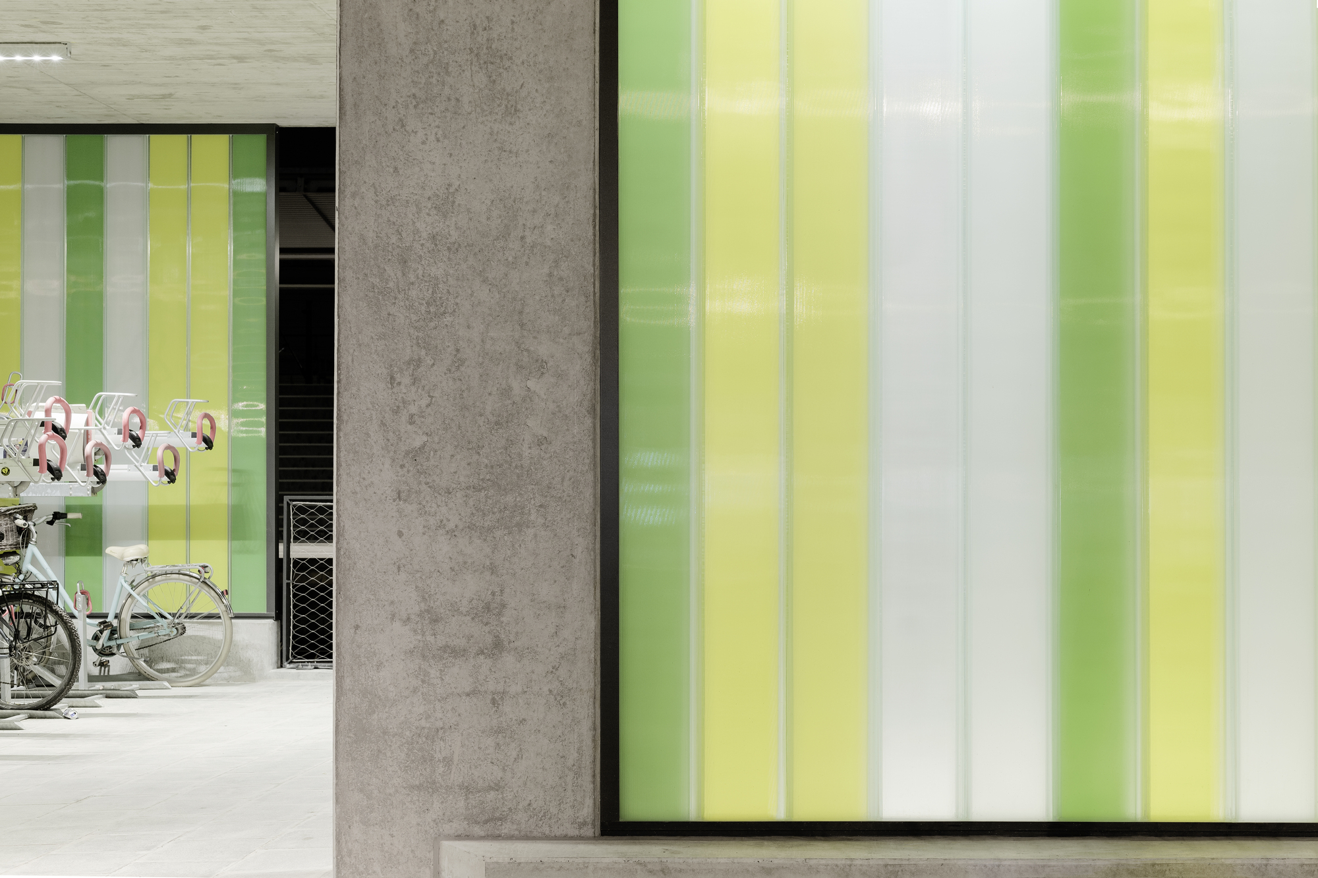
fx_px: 1830
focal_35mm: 50
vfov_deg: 27.0
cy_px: 439
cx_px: 659
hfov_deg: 39.6
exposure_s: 2.5
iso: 100
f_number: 6.8
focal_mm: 50
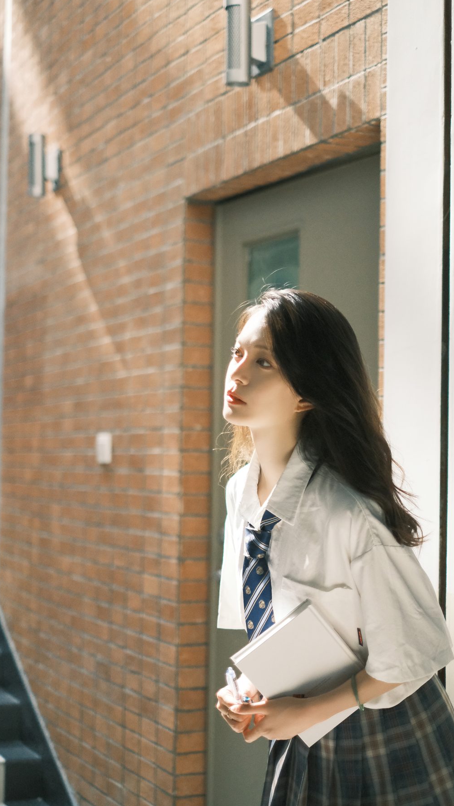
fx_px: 1198
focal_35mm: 56
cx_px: 218
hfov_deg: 21.5
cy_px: 402
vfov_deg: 37.2
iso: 5000
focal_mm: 35
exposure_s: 1/8500
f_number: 1.4
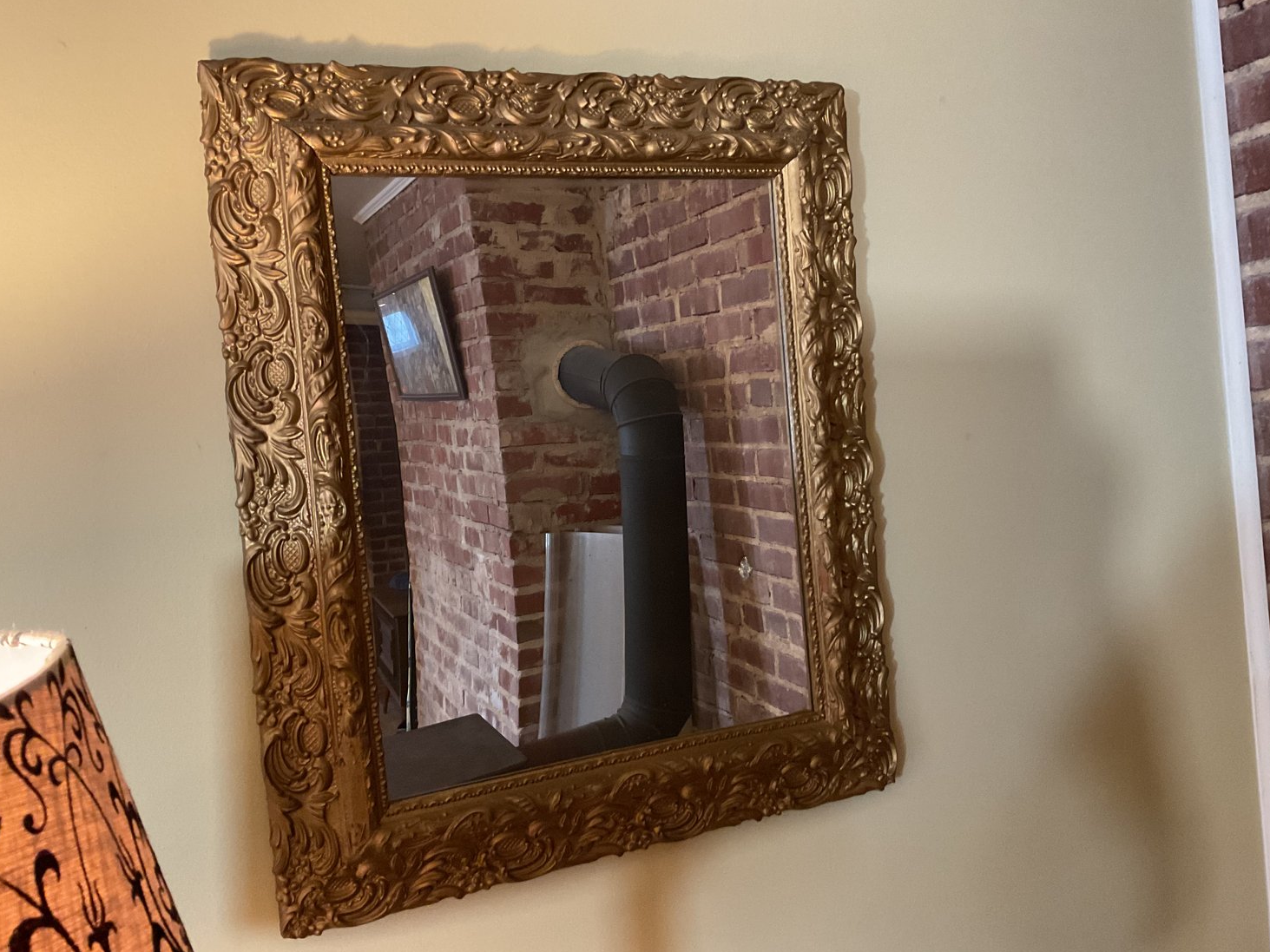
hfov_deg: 60.0
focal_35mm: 30
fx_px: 1101
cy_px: 470
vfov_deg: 46.8
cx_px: 634
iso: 320
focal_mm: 3
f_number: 1.8
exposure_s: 1/40
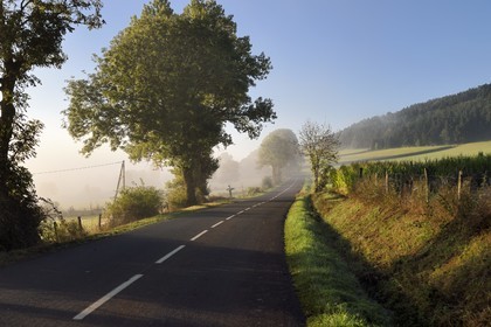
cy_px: 164
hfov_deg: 46.4
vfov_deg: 31.9
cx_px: 246
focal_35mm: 42
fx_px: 573
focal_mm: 42
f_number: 8
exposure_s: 1/400
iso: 200
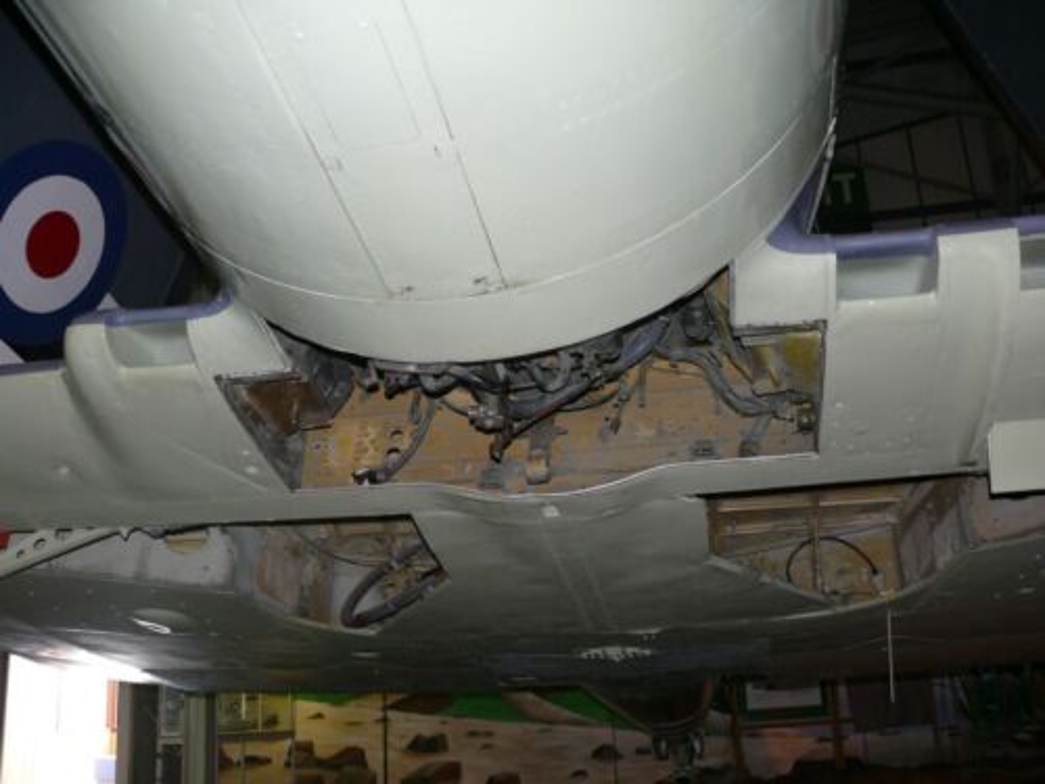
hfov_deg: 52.6
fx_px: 1057
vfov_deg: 40.7
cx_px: 522
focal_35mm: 35
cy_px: 392
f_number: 2.8
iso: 100
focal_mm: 7.4
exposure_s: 1/30
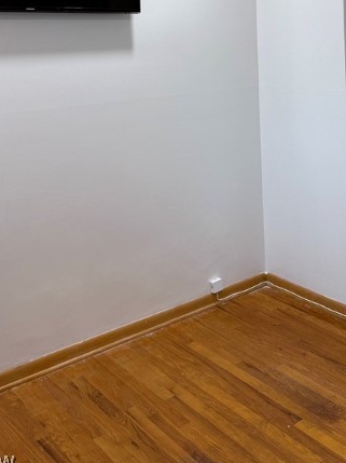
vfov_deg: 41.3
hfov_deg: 33.4
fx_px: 574
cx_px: 219
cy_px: 70
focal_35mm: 43
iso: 125
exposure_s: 1/120
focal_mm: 6.76
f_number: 1.78
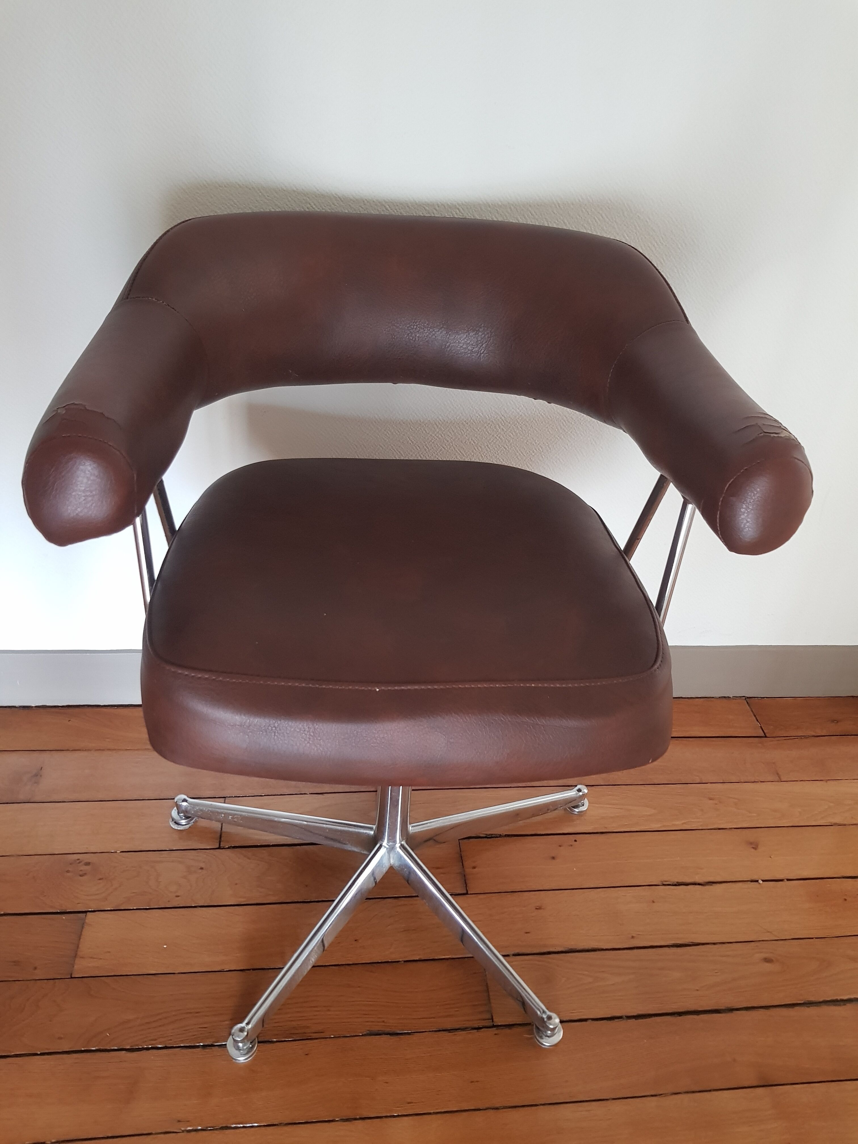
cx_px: 429
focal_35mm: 26
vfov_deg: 67.3
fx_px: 859
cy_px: 572
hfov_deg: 53.1
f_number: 1.7
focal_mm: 4.2
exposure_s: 1/26
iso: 200
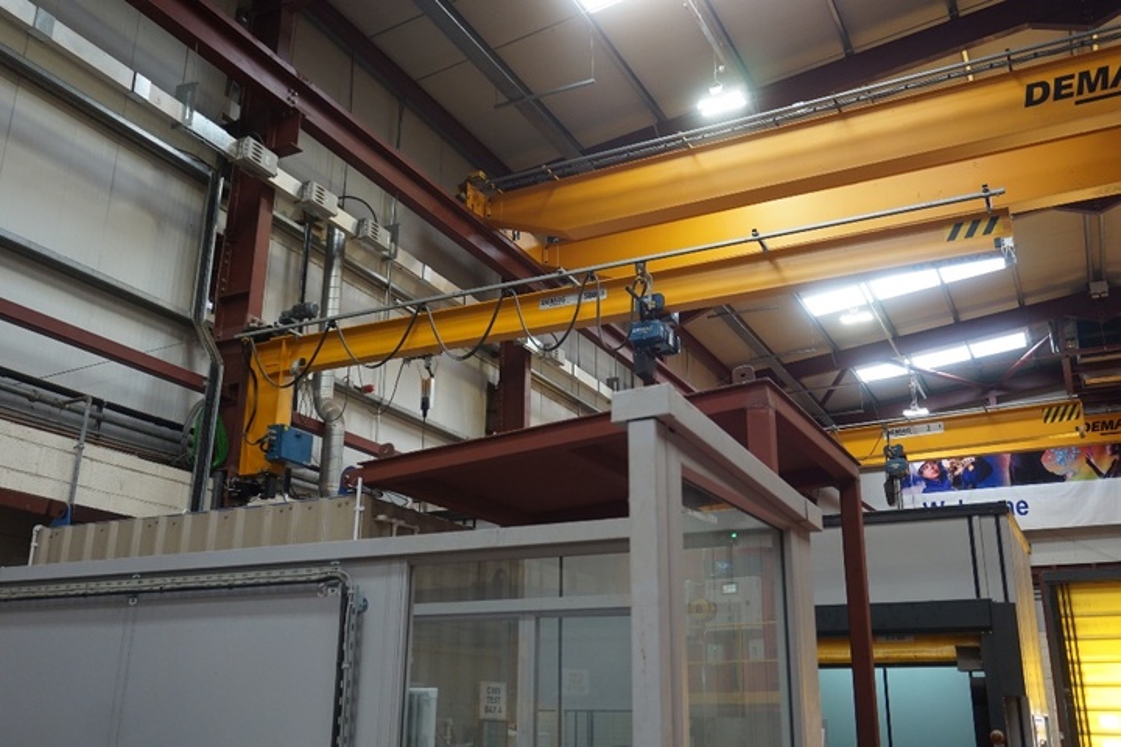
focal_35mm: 33
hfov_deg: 57.2
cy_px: 374
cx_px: 560
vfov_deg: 40.0
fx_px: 1028
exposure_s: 1/160
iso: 800
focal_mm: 22
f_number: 4
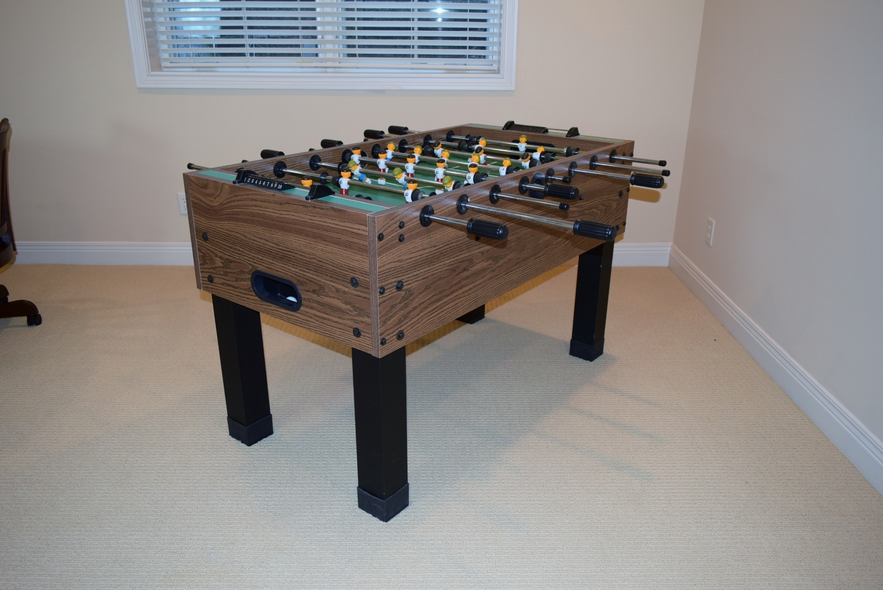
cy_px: 295
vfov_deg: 48.0
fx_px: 663
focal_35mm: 27
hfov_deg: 67.3
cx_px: 442
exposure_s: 1/80
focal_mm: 18
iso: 800
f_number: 4.5
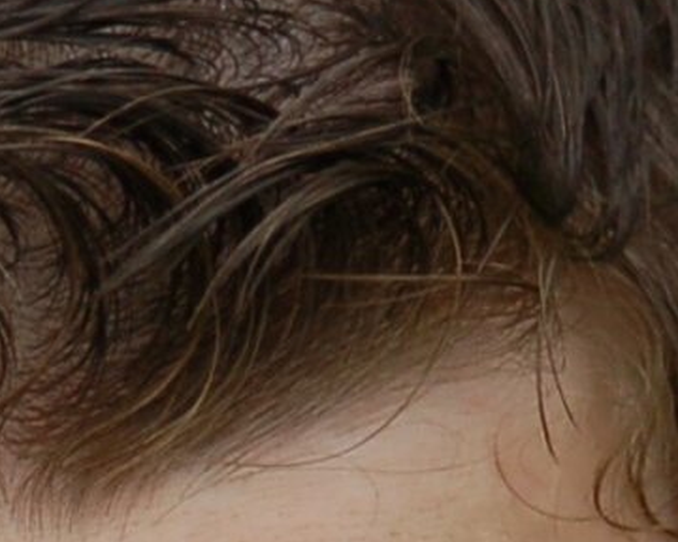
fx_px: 13444
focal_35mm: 670
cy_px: 1347
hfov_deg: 2.9
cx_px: 192
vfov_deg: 2.3
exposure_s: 1/1000
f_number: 4
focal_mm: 78
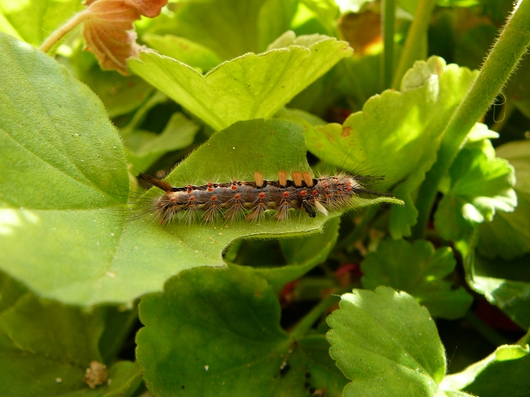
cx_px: 265
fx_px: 536
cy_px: 198
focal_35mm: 35
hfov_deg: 52.6
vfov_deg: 40.7
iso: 80
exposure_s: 1/125
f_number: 2.8
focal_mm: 5.2
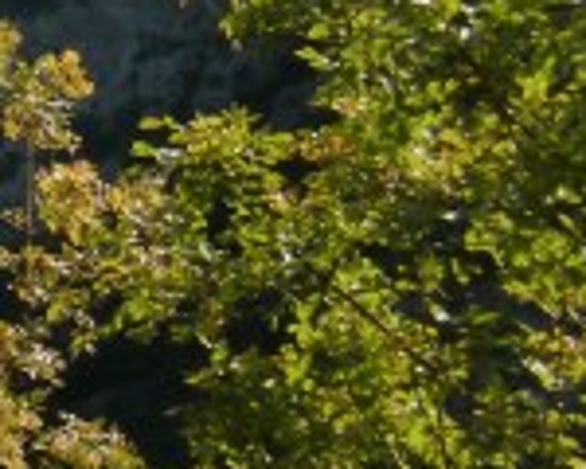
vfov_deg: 9.5
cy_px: -274
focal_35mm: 158
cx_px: -500
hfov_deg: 11.3
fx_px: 2740
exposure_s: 1/250
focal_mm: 6.66
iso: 100
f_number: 8.9
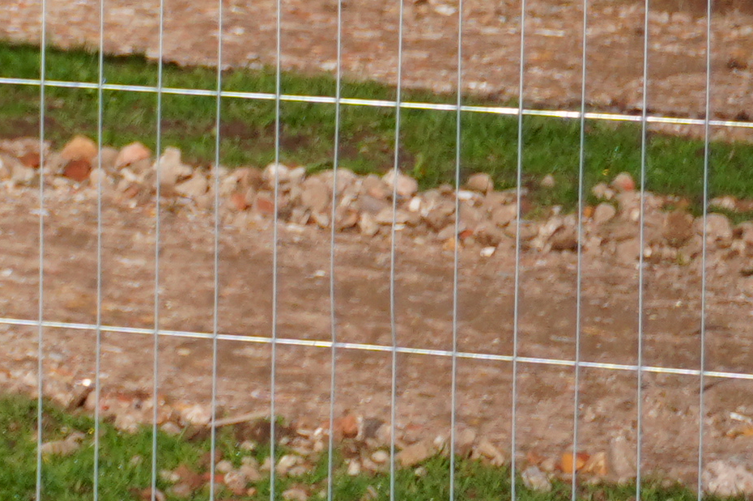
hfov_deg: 8.2
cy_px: -418
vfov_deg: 5.8
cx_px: -997
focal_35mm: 233
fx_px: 4878
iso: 400
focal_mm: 33
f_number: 5
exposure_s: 1/4000
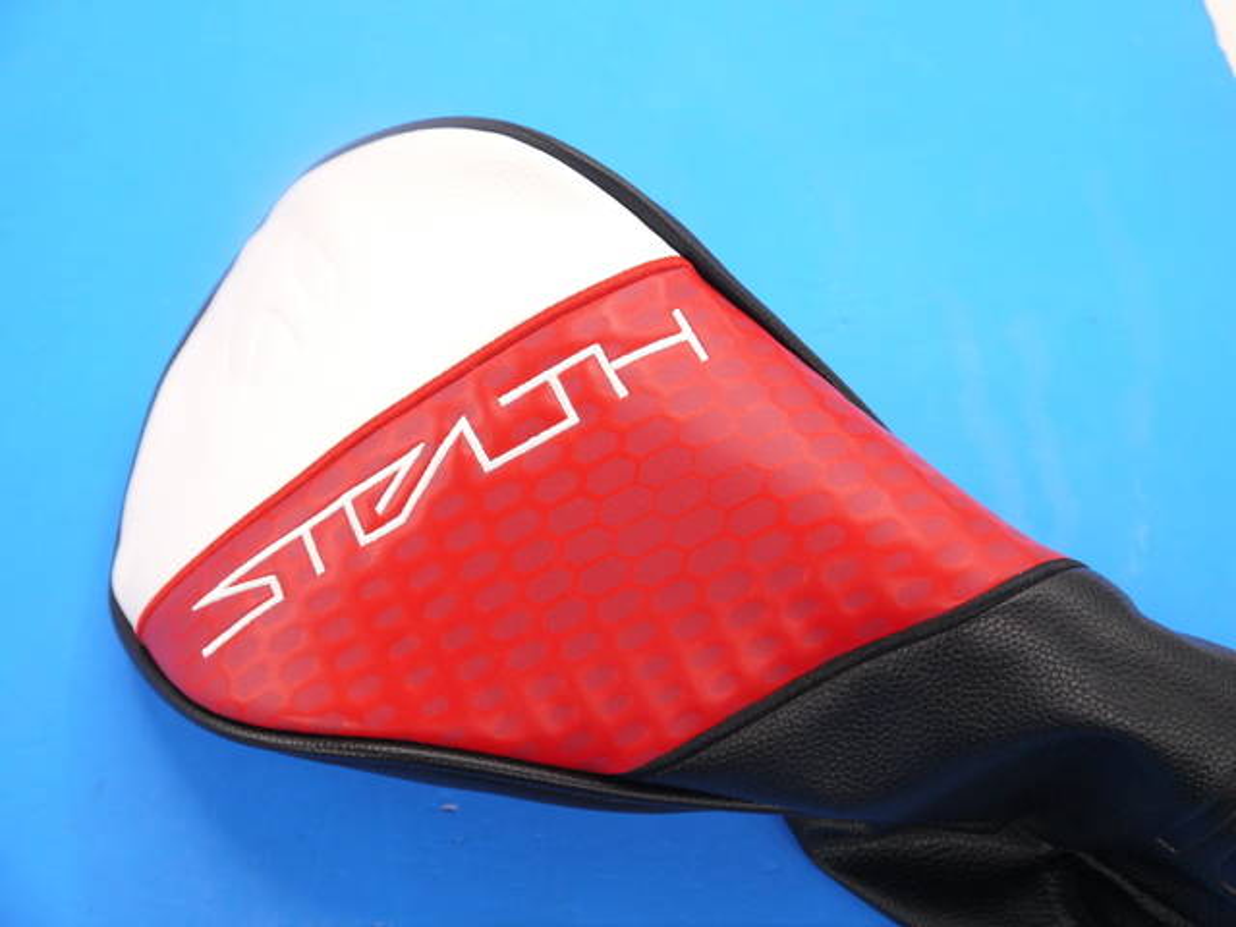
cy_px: 464
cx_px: 618
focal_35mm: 48
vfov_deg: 30.3
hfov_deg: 39.7
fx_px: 1714
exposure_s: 1/125
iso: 640
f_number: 4.5
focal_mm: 24
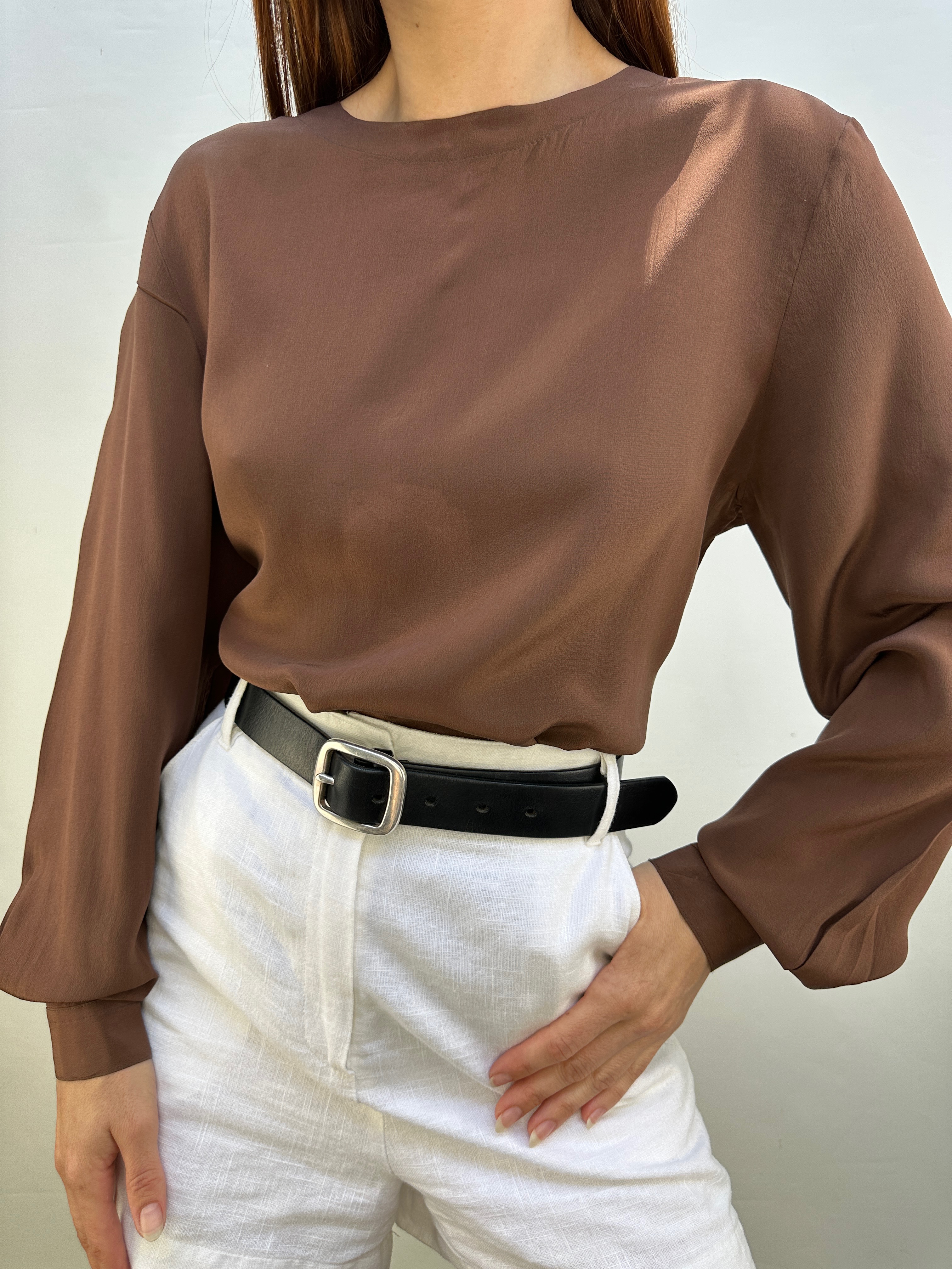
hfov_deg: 56.8
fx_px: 880
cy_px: 634
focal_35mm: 24
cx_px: 476
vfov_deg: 71.6
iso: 80
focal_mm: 6.86
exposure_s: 1/541
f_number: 1.78
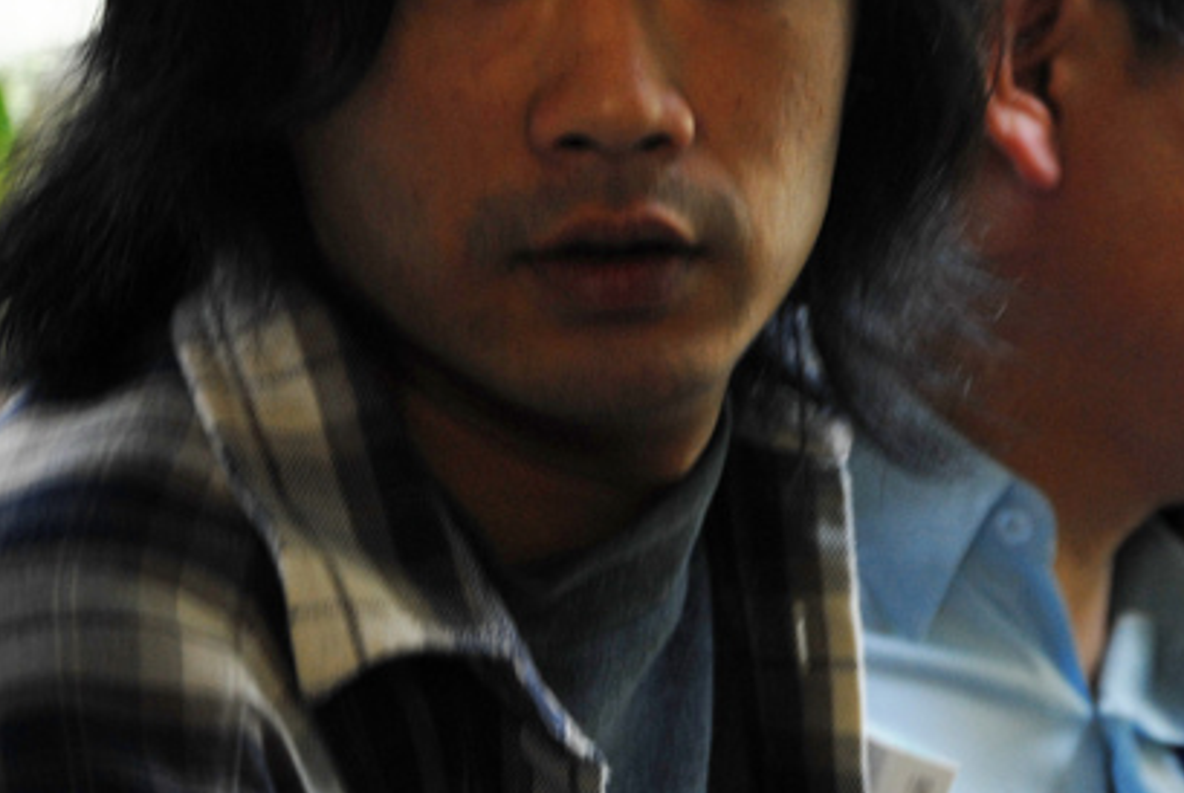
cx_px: 701
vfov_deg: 6.3
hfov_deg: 9.3
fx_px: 7246
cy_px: 382
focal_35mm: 220
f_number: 4.8
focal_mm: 100
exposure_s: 1/30
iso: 400
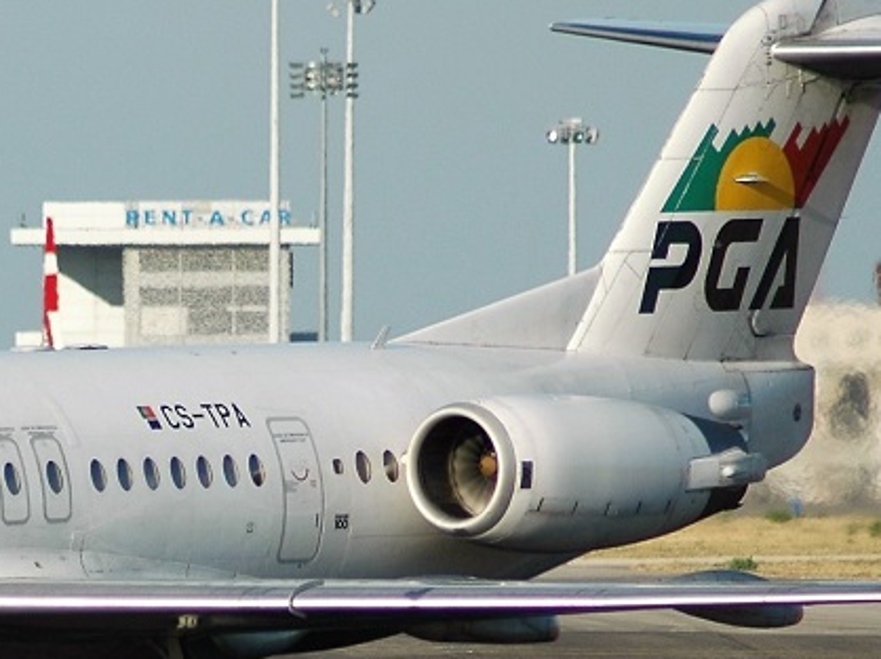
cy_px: 522
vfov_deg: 1.3
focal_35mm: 1118
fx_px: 28438
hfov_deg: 1.8
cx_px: 139
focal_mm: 270
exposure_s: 1/1250
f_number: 5.6
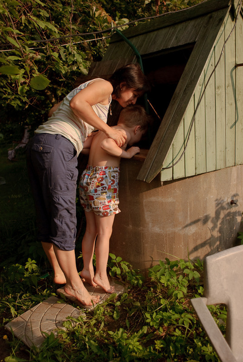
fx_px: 363
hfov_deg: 37.0
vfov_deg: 53.1
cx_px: 122
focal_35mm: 36
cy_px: 181
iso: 100
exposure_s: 1/1600
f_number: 2.8
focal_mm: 24
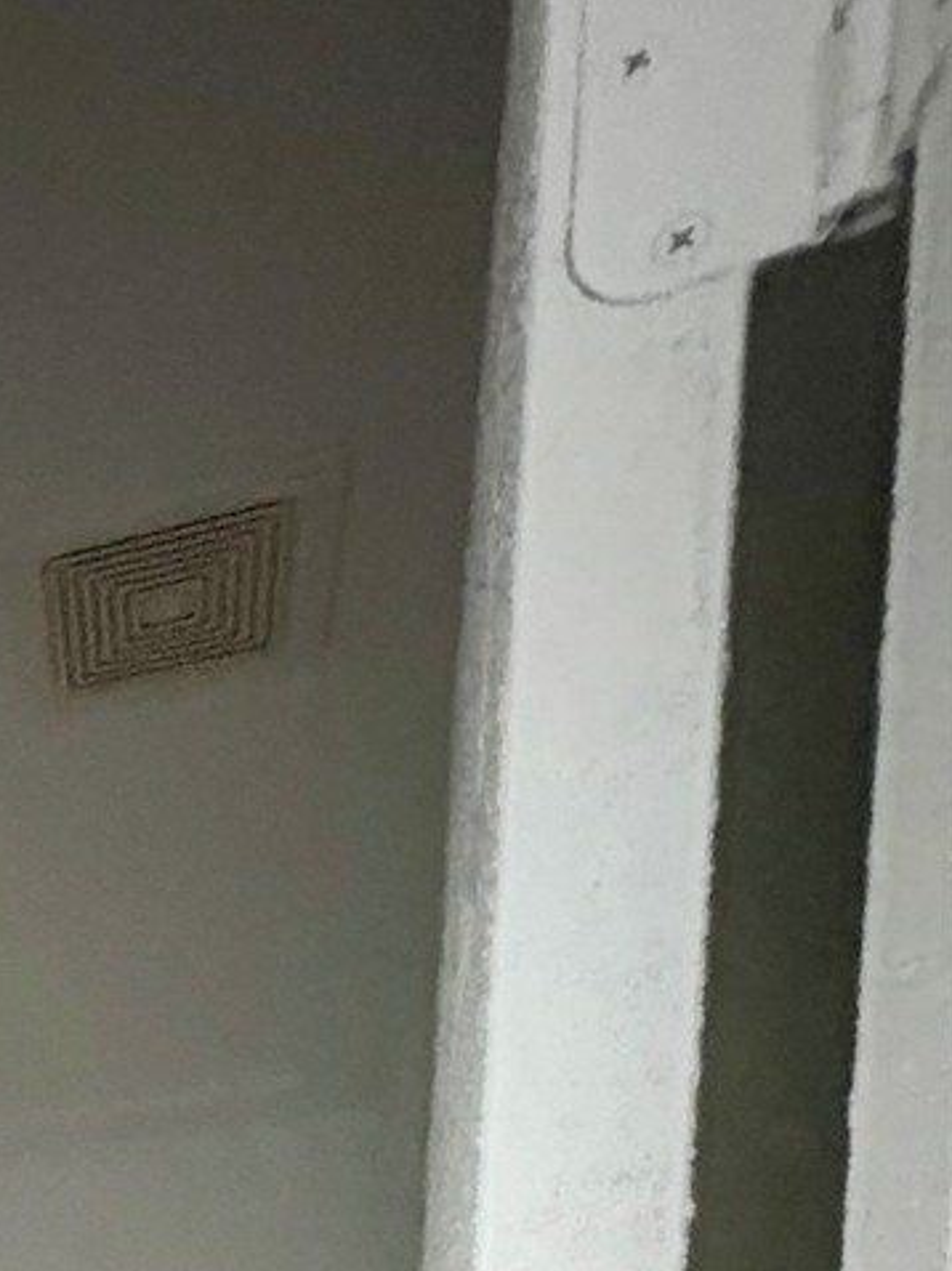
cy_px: 1912
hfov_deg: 23.6
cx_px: -574
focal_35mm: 45
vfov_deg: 28.0
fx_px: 1652
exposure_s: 1/30
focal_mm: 2.22
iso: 1600
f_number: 2.2
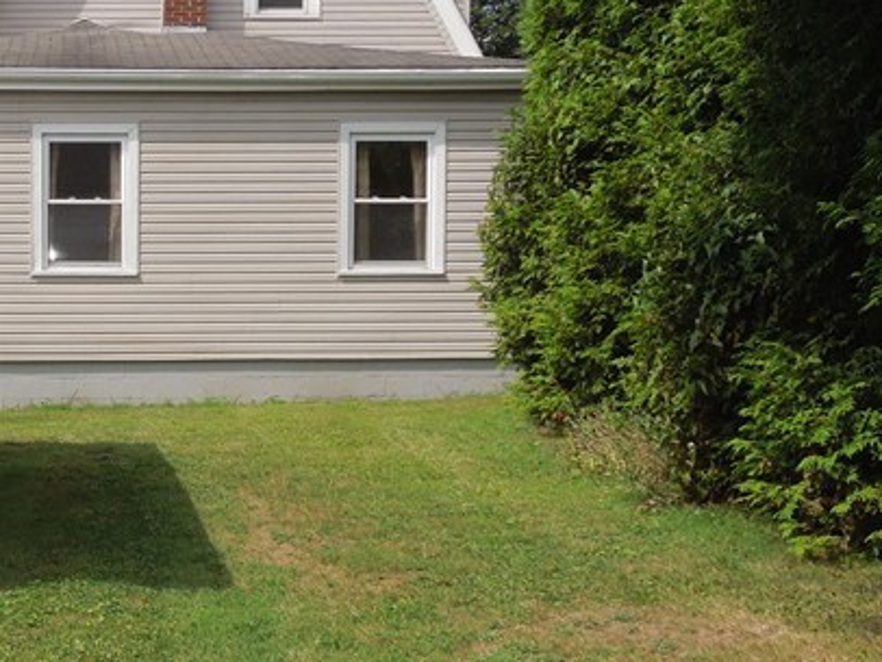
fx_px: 1606
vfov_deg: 23.3
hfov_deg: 29.2
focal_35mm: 63
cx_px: 52
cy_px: 378
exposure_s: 1/1250
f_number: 3.3
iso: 100
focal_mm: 4.5
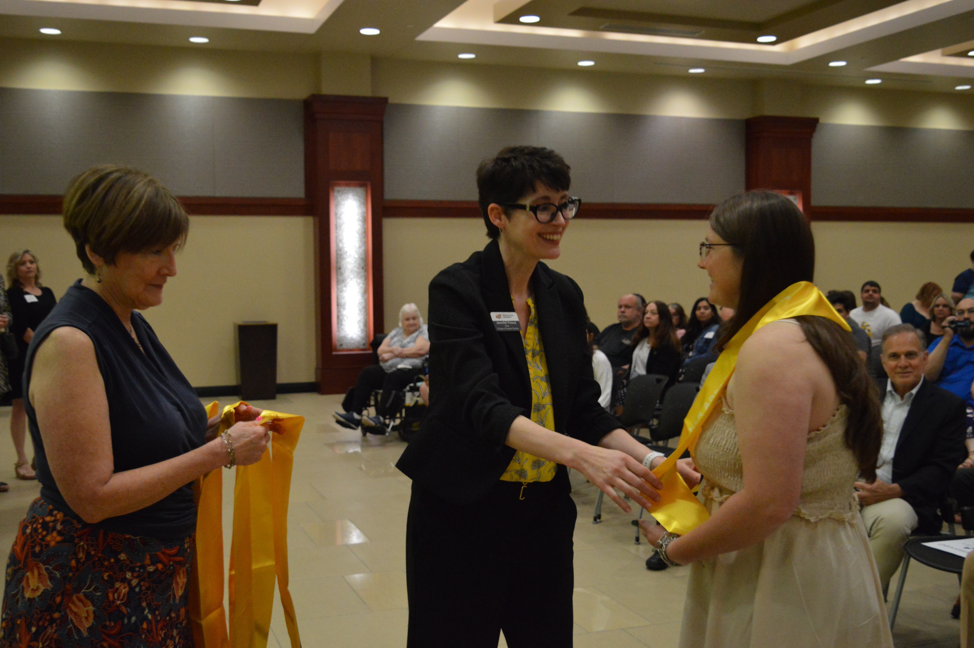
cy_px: 324
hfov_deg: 49.6
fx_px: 1054
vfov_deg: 34.1
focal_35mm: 39
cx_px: 487
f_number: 4
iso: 3200
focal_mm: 26
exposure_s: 1/160
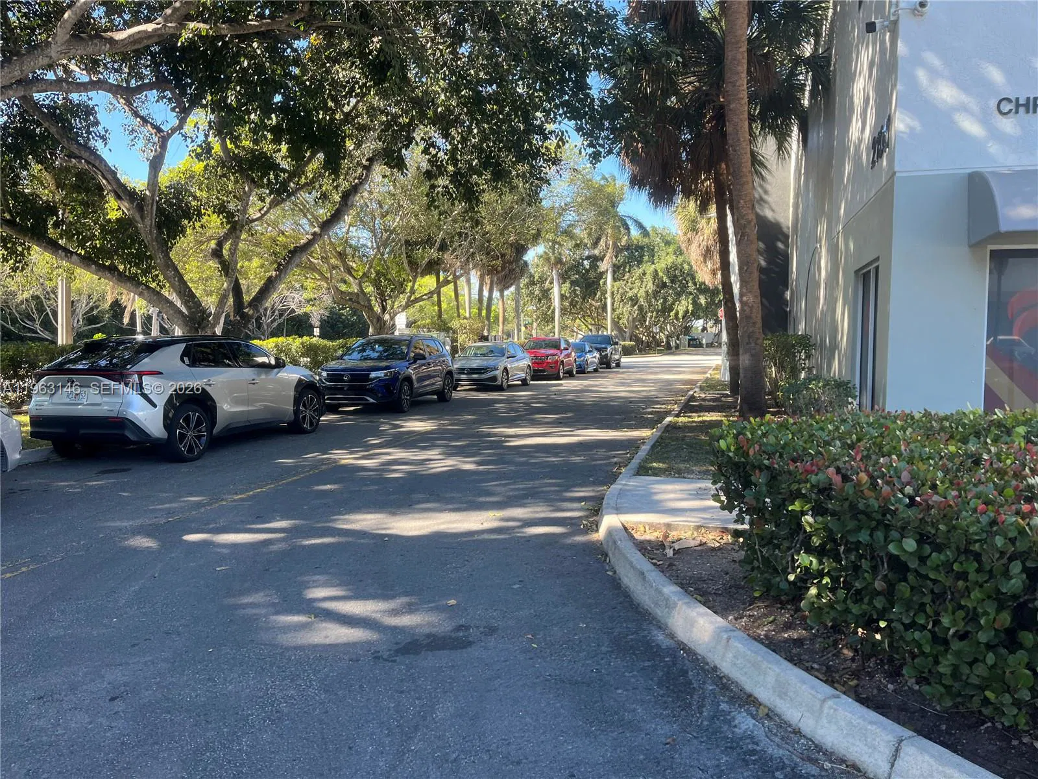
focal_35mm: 26
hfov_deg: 67.3
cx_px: 519
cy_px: 390
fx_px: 780
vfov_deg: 53.1
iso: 50
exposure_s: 1/322
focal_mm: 5.1
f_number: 1.6
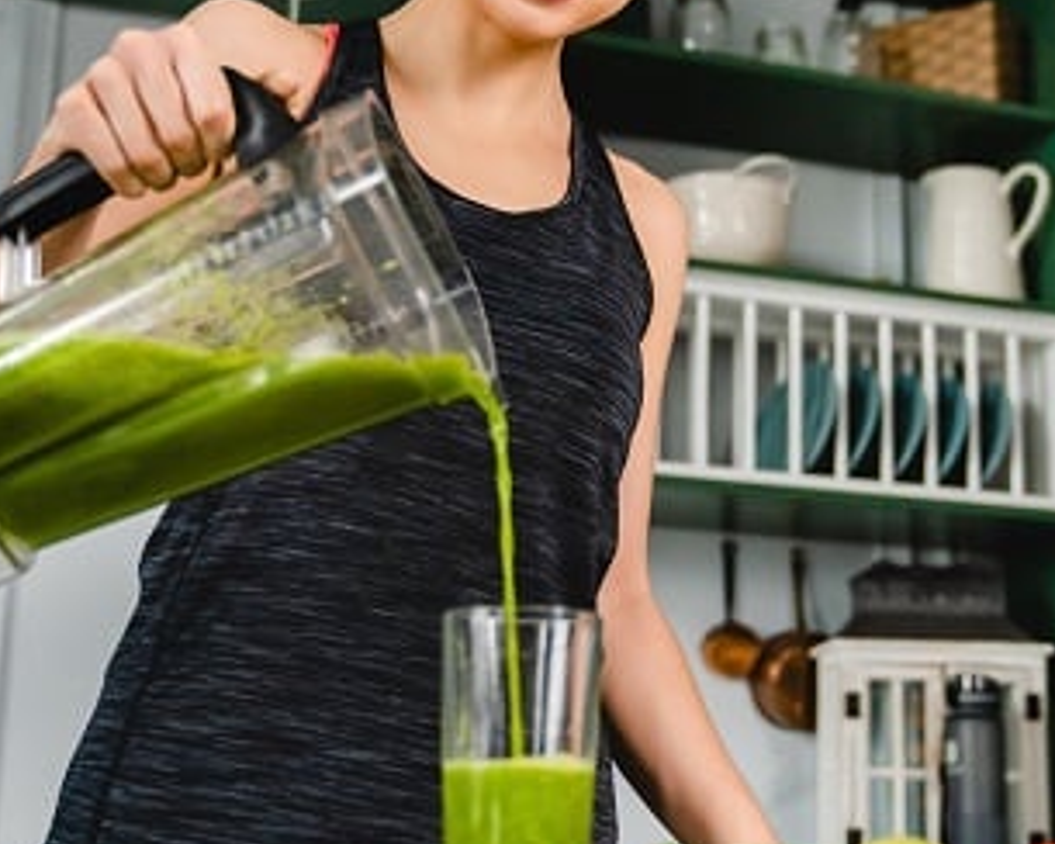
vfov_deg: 24.9
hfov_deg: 30.9
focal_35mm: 61
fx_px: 1905
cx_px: 636
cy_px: 315
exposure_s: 1/200
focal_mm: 33
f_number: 2.8
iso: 1000
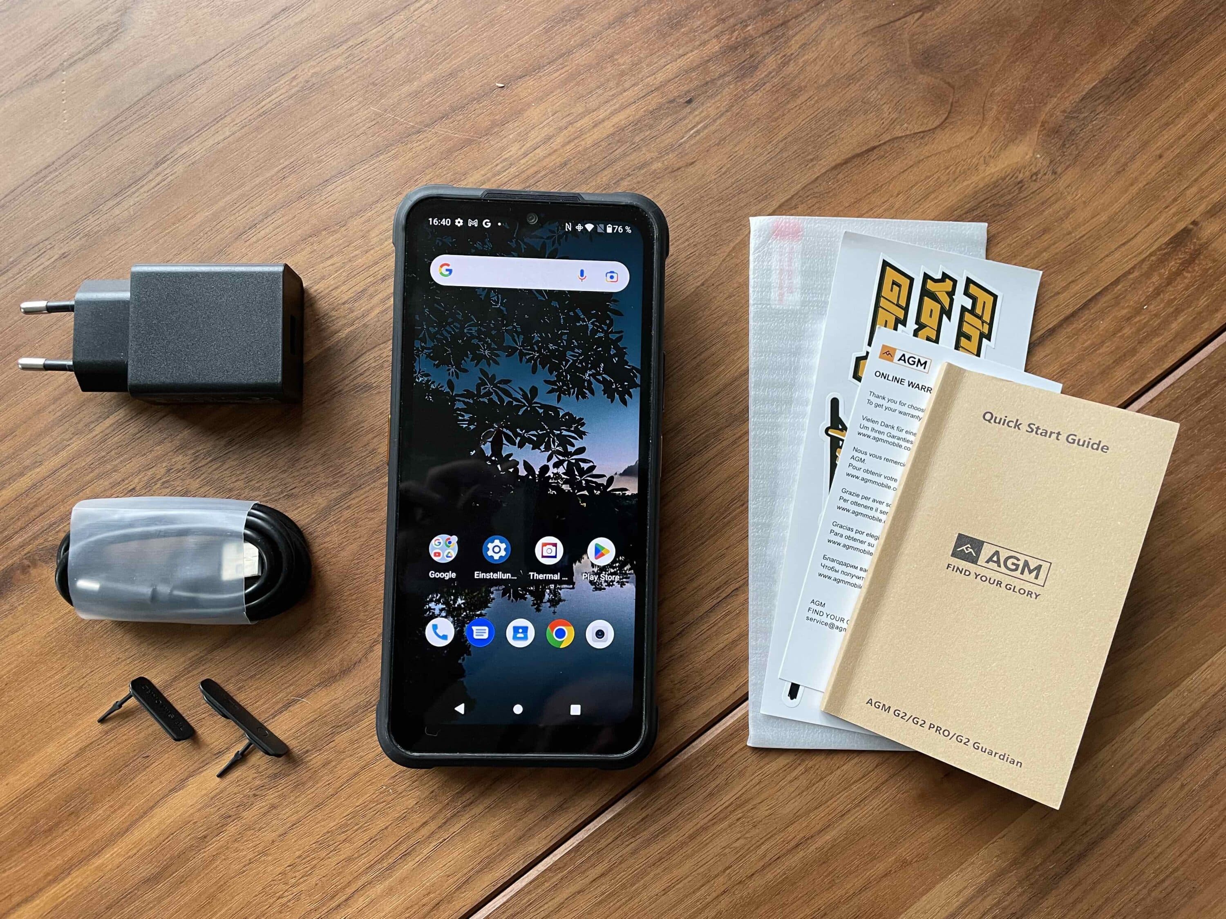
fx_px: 921
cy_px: 460
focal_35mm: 26
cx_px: 613
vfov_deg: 53.1
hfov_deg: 67.3
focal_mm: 4.2
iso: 125
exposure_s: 1/76
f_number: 1.6
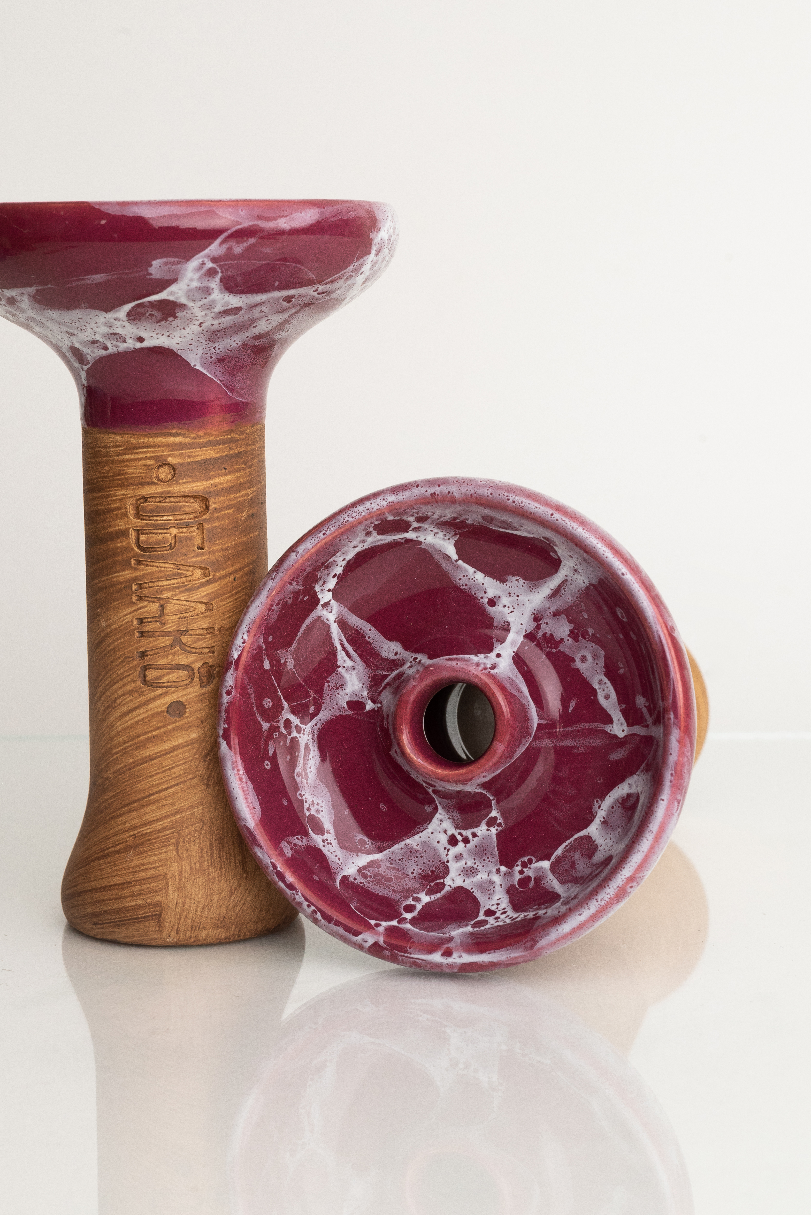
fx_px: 2160
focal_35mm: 64
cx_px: 332
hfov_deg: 21.2
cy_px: 455
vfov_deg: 31.3
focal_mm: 50
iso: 1000
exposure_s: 1/160
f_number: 11
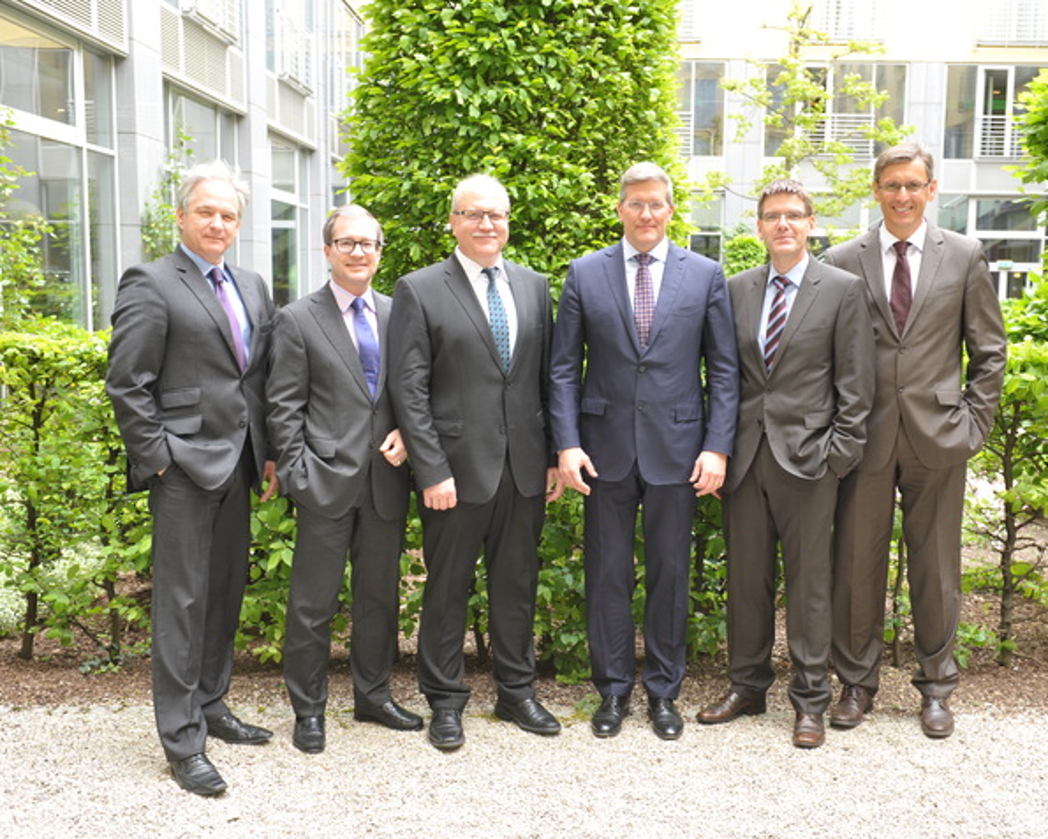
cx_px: 599
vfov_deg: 38.2
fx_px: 1210
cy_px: 418
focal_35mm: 39
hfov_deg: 46.7
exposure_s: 1/50
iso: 200
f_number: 5
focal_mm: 34
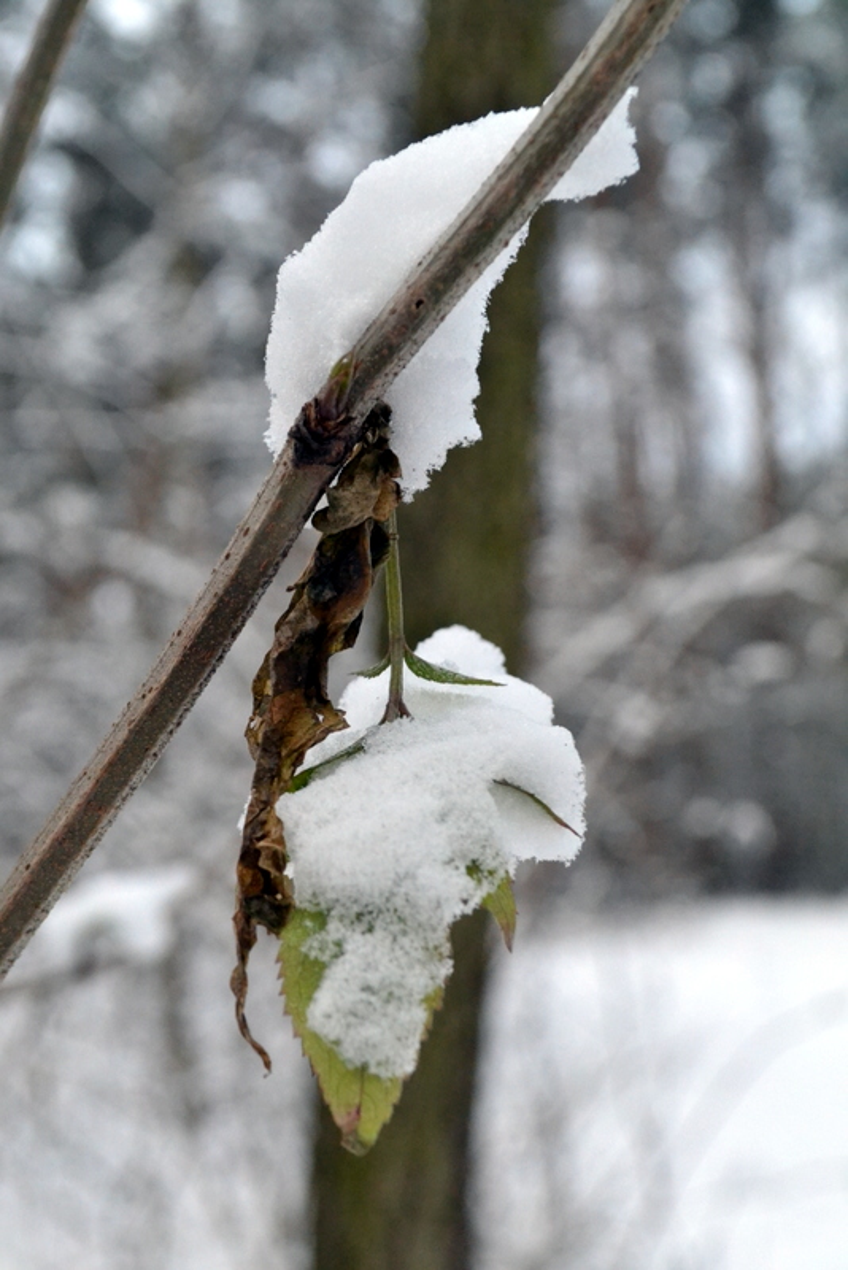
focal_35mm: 57
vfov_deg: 35.0
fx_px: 2012
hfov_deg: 23.8
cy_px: 635
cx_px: 424
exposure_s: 1/250
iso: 3200
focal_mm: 38
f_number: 8
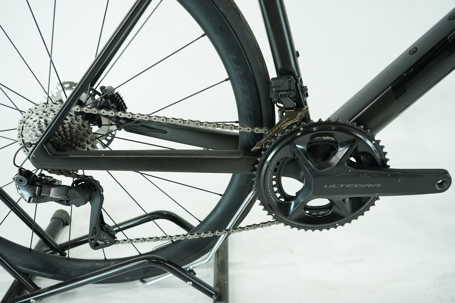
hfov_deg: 63.7
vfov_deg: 45.0
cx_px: 228
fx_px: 366
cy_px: 152
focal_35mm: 29
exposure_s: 1/200
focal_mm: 29
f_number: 6.3
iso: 2500
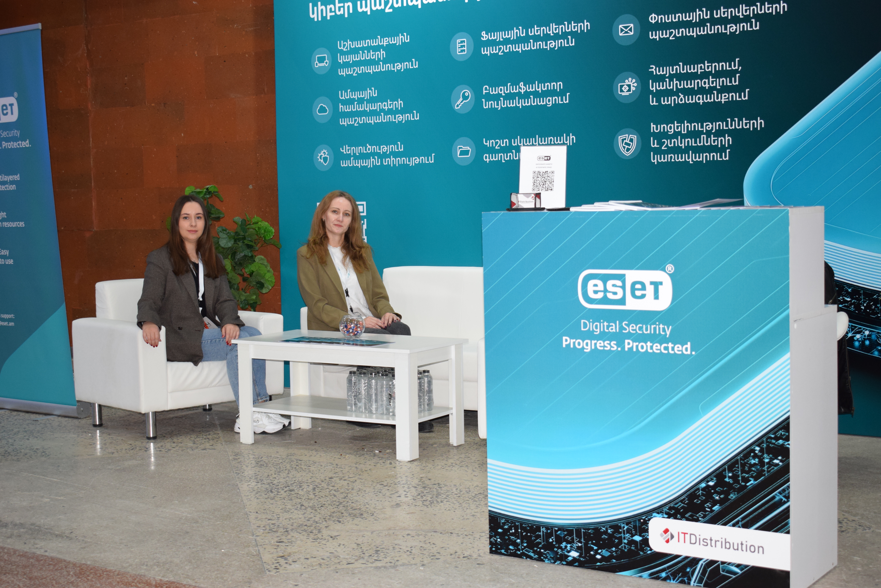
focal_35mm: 52
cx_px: 440
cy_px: 294
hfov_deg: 37.9
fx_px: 1285
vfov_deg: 25.8
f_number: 4.5
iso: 800
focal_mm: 35
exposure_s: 1/125
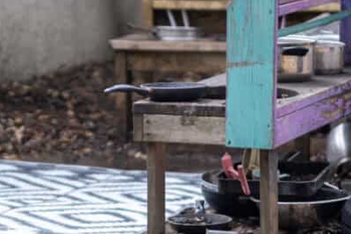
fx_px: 2097
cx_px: 106
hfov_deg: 9.6
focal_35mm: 215
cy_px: 129
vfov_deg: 6.4
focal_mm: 56
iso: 200
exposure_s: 1/1000
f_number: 1.2
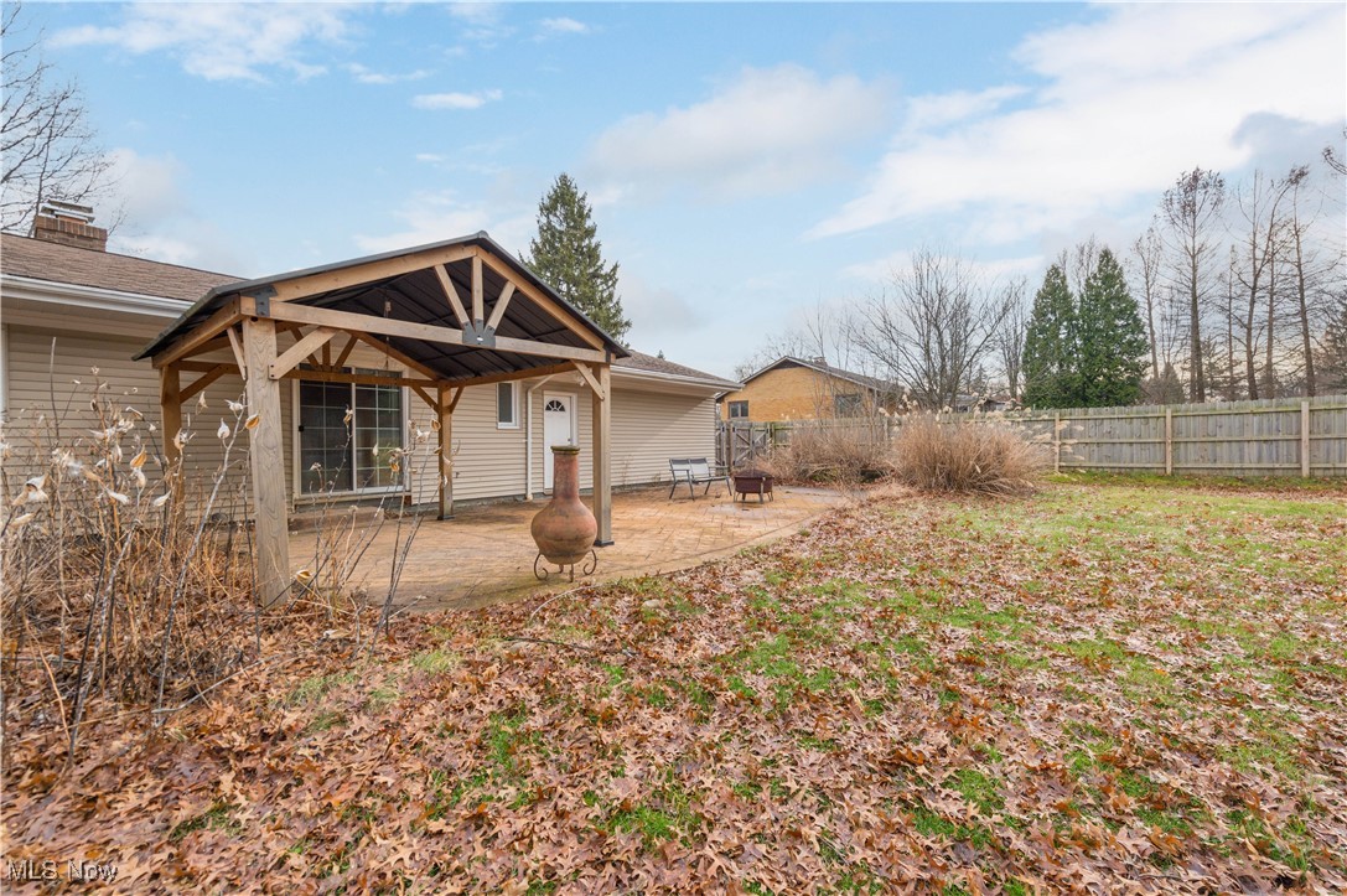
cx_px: 674
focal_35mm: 14
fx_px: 523
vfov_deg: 81.1
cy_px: 448
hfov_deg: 104.3
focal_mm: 14
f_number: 8
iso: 200
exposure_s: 1/320
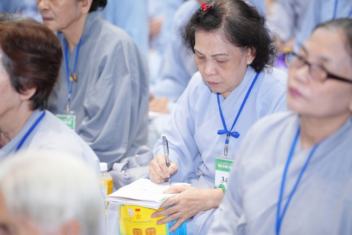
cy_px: 118
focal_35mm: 150
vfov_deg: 9.1
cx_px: 176
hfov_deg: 13.7
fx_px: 1466
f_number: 2.8
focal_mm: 150
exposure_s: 1/160
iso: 2500
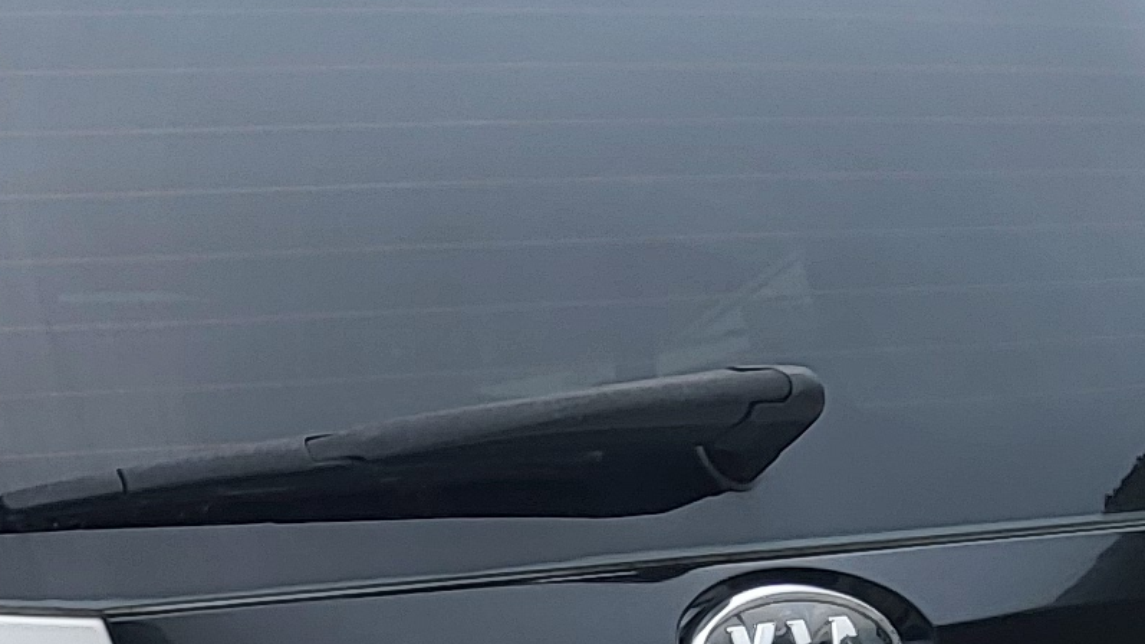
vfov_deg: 8.0
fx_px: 4402
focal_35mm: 145
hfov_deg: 14.0
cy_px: 1287
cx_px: -516
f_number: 1.8
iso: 12
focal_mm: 3.98
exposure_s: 1/273
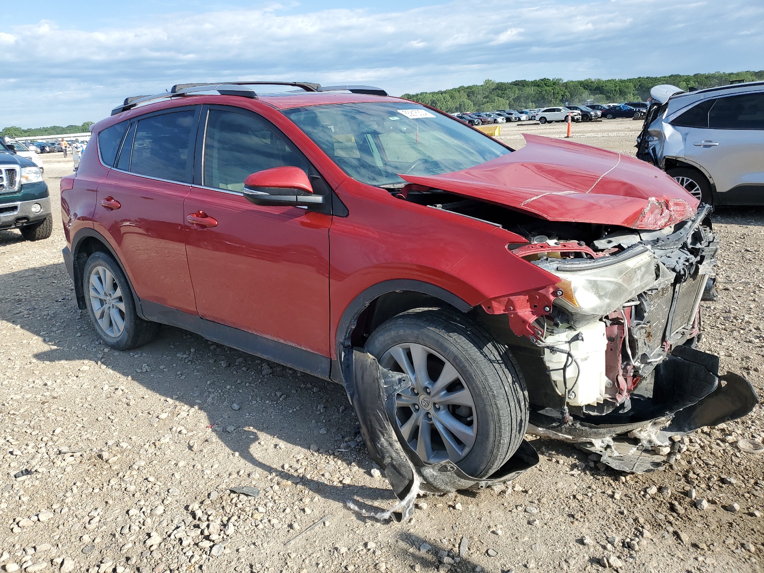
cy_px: 286
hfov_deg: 67.3
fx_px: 574
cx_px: 382
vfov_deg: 53.1
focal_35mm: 26
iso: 50
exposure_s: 1/2000
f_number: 1.5
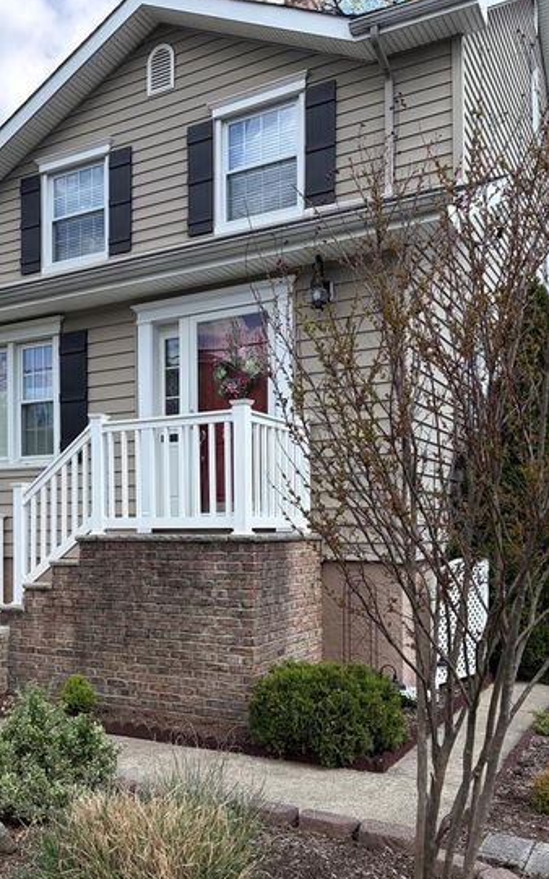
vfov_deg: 56.2
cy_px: 530
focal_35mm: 34
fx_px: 814
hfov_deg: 36.5
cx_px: 146
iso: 64
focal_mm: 5.96
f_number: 1.6
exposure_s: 1/1901
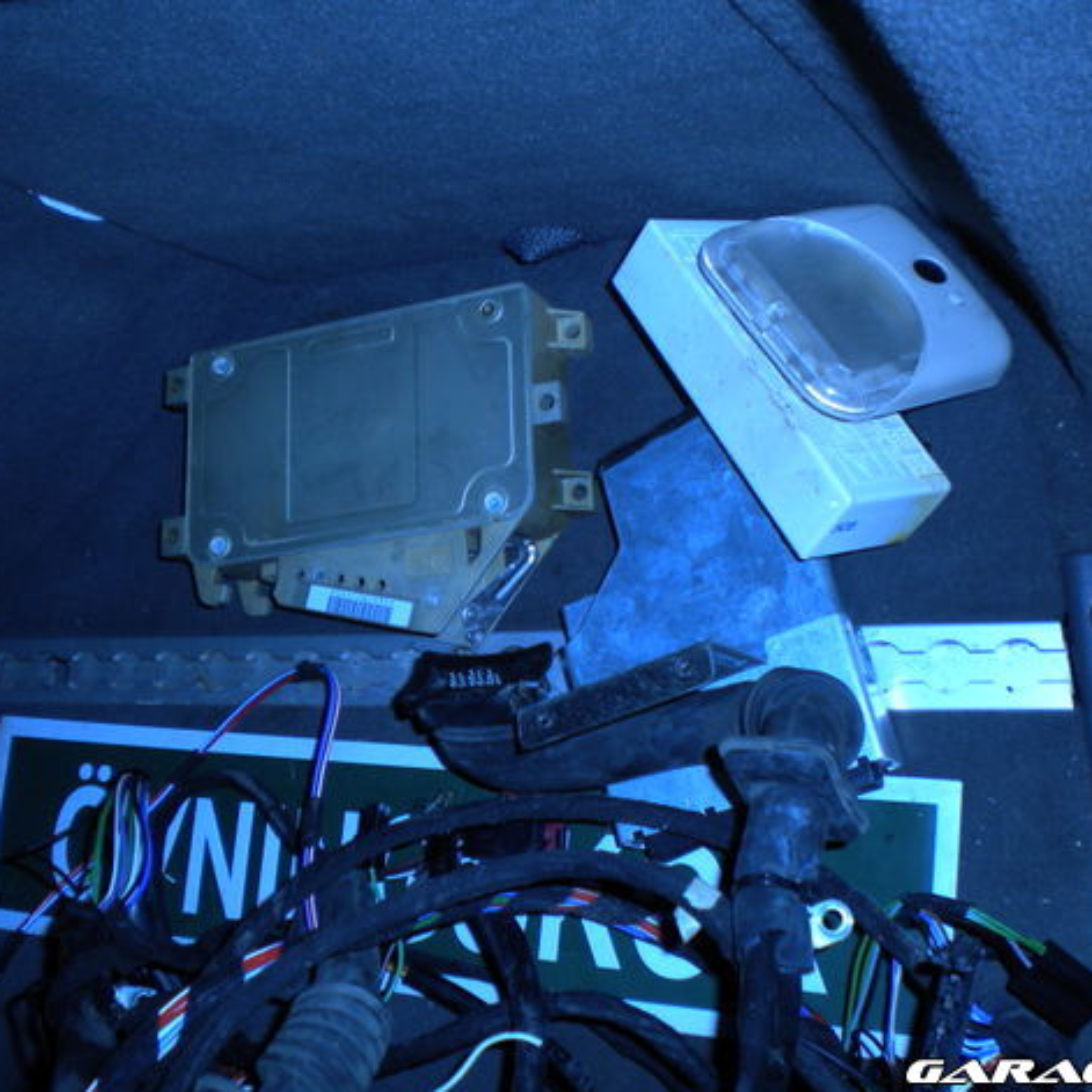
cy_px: 538
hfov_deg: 40.0
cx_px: 561
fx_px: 1499
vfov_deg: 40.0
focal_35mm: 42
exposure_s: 1/30
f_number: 3.1
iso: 80
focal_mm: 6.3
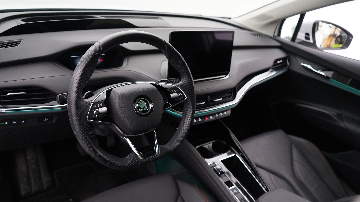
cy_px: 106
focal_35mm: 30
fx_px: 286
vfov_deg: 38.9
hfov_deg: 64.3
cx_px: 183
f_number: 3.5
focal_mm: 28
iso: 8000
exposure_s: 1/160
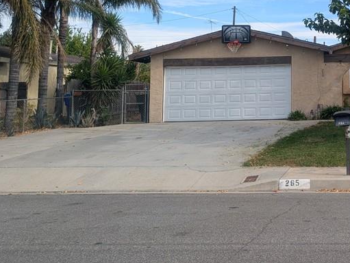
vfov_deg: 29.2
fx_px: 486
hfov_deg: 36.3
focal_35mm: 48
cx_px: 337
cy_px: 31
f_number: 1.68
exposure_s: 1/682
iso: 21
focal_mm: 6.9
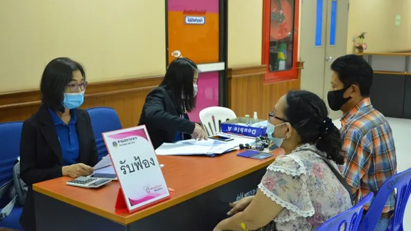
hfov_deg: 49.4
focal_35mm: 41
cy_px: 107
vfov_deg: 29.0
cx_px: 206
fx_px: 447
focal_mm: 26
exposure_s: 1/125
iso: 2500
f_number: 5.6
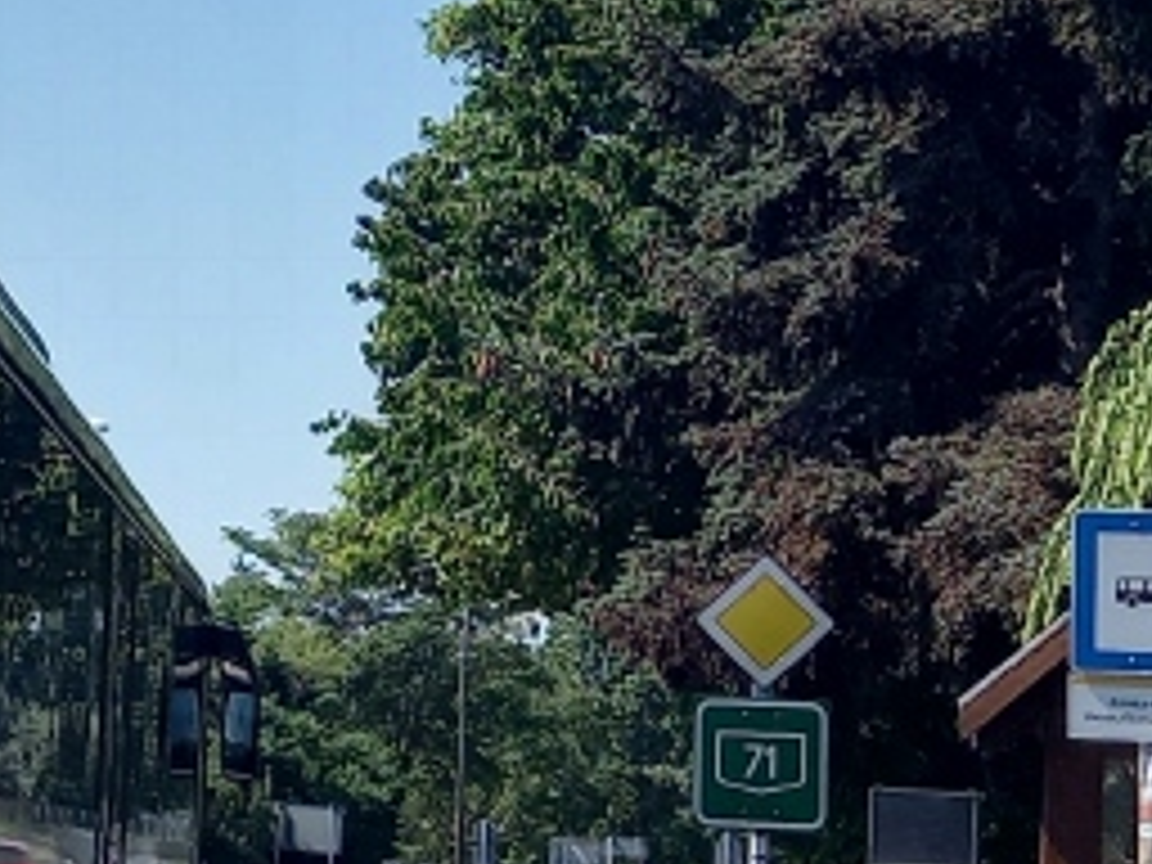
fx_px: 4226
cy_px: 313
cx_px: -441
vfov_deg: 11.7
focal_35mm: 127
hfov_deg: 14.7
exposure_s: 1/996
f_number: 2
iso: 50
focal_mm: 4.6
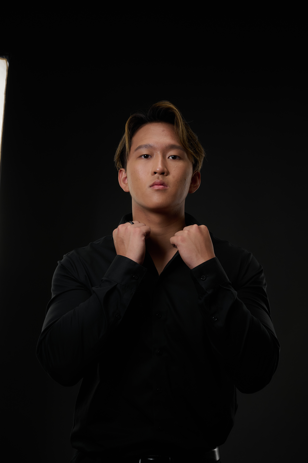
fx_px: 887
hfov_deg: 19.7
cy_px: 232
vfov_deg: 29.3
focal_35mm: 69
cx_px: 154
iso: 160
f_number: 11
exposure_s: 1/100
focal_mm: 69
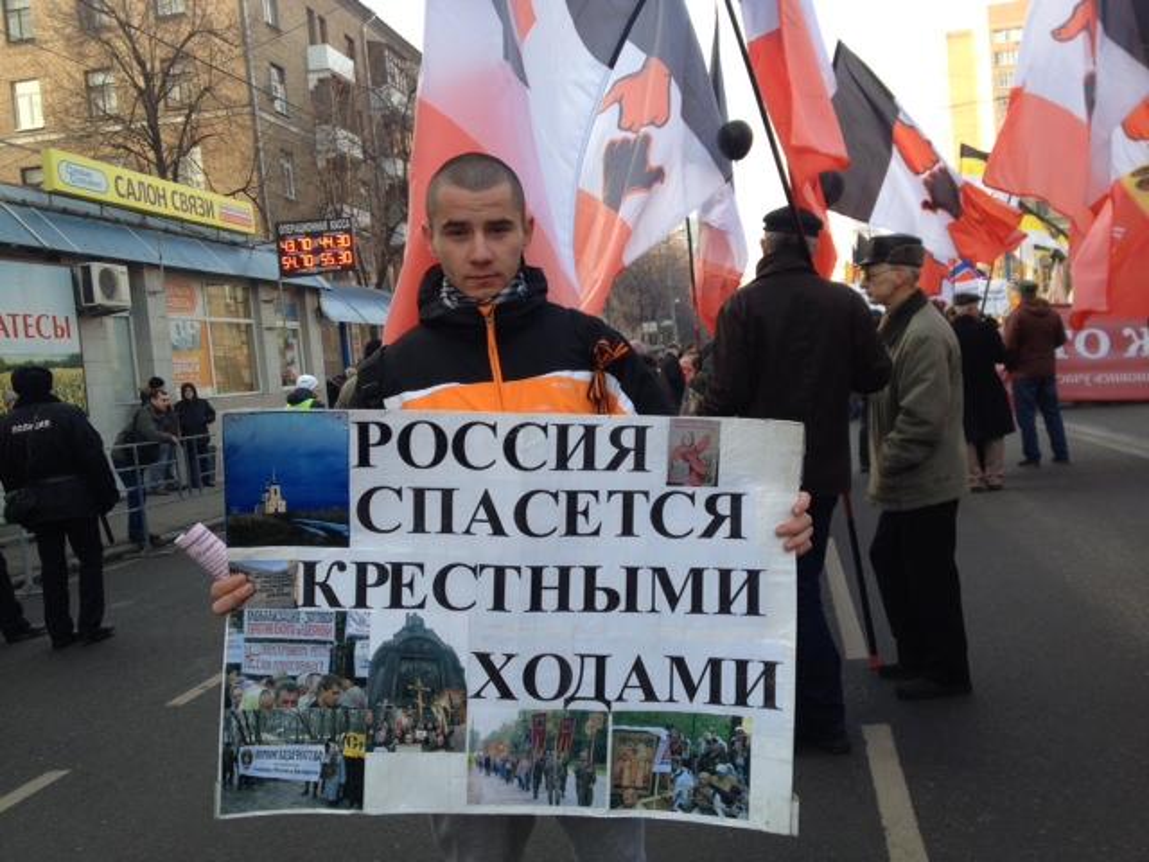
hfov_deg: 52.6
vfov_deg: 40.7
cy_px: 431
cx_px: 574
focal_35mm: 35
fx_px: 1162
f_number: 2.4
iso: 50
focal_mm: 4.28
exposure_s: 1/179
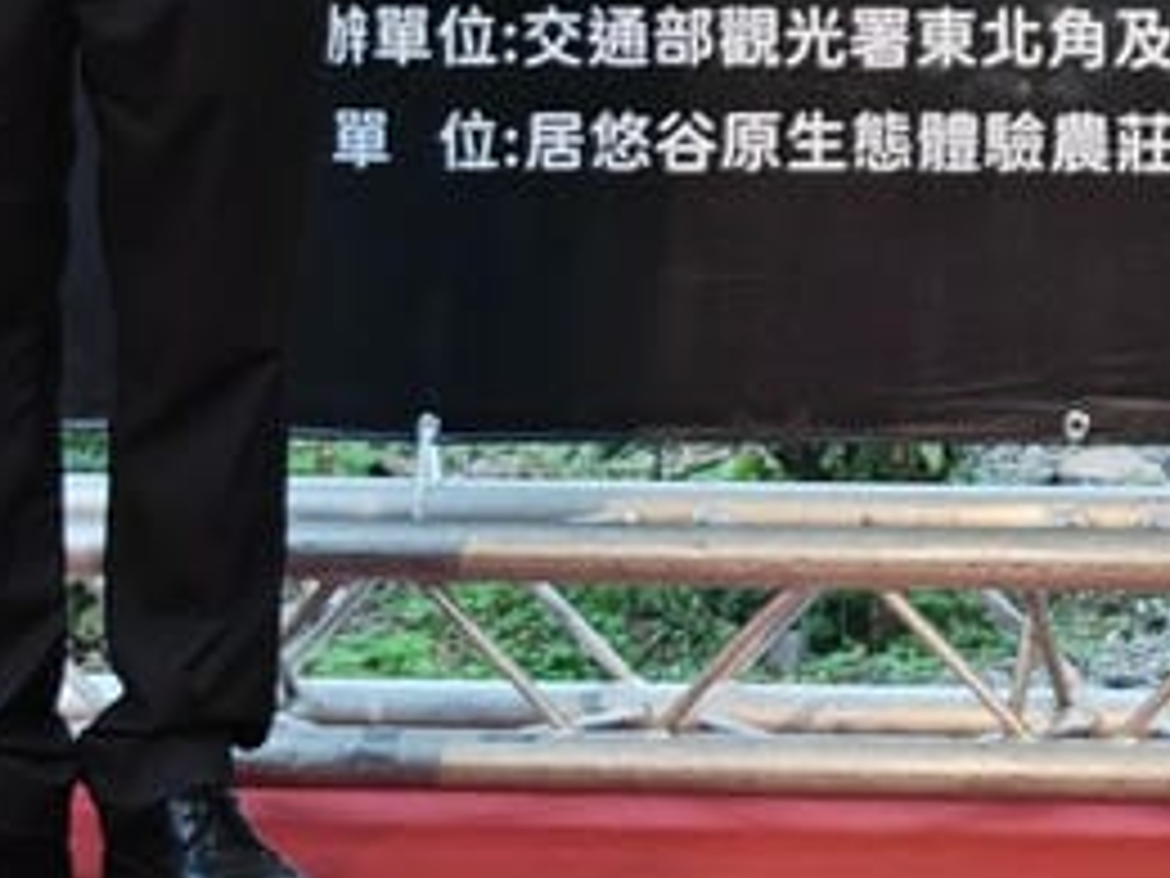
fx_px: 7165
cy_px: -473
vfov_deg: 6.9
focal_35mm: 212
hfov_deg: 9.0
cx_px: 2025
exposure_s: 1/60
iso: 261
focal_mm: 8.72
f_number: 1.63
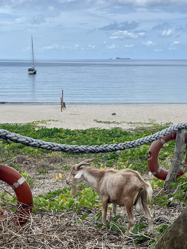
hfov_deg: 53.1
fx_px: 187
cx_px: 94
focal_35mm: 26
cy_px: 124
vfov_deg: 67.3
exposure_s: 1/4854
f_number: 1.6
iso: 50
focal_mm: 5.1
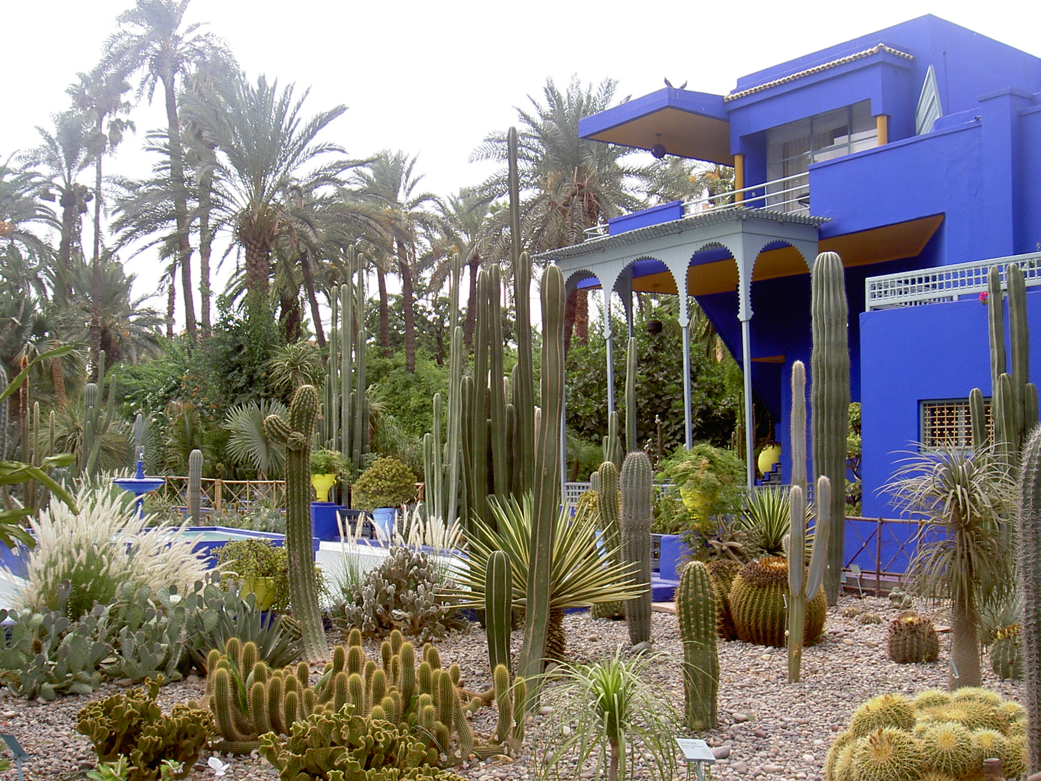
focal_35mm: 39
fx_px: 1173
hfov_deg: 47.9
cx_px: 520
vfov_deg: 36.8
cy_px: 390
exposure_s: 1/222
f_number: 4.7
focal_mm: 8
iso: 100
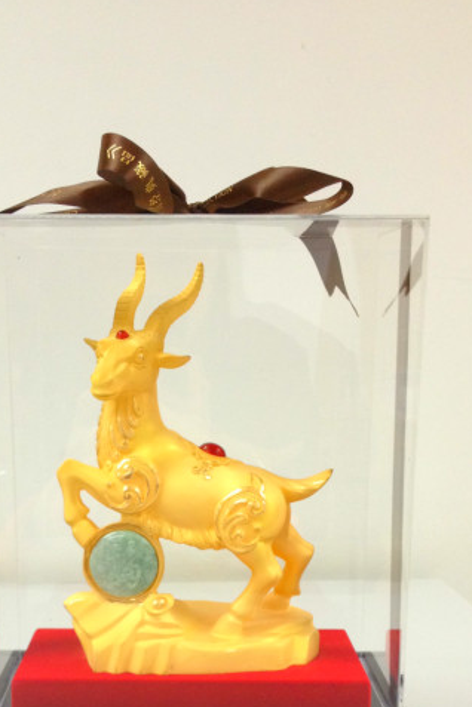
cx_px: 175
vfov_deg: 34.8
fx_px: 1101
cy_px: 536
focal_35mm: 56
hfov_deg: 24.1
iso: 100
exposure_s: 1/20
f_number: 2.4
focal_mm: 4.28
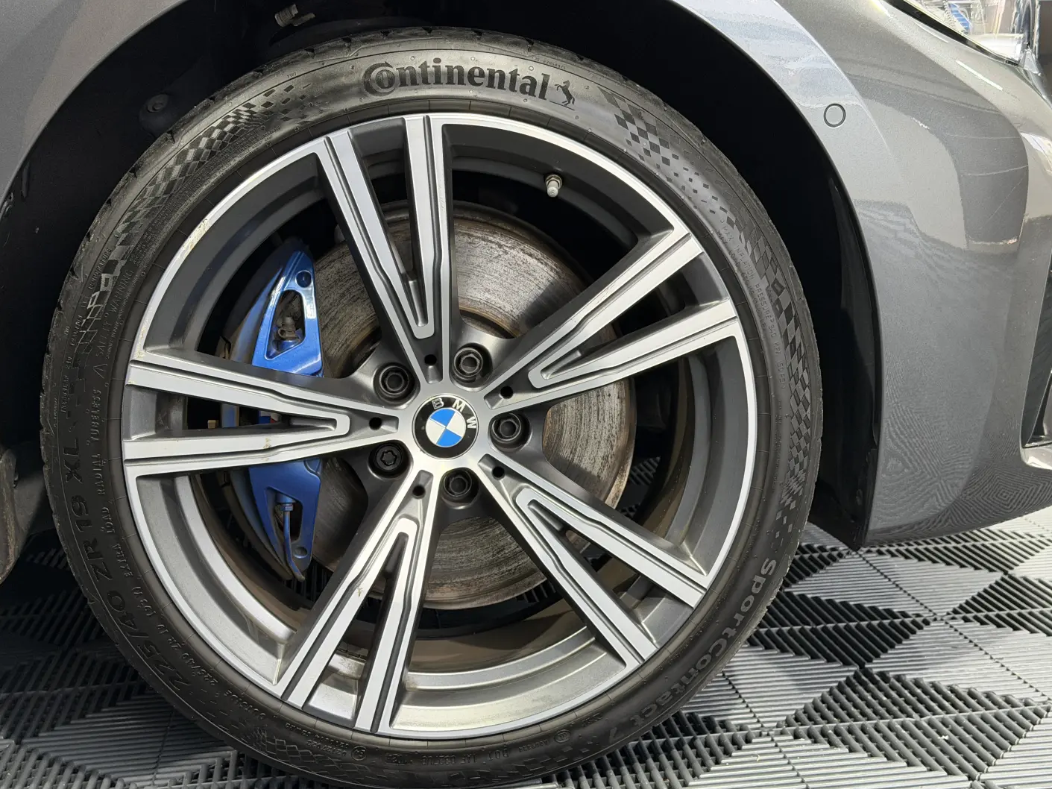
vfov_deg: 29.7
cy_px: 402
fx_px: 1489
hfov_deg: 38.9
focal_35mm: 49
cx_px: 525
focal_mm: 6.76
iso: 250
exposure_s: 1/50
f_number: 1.78
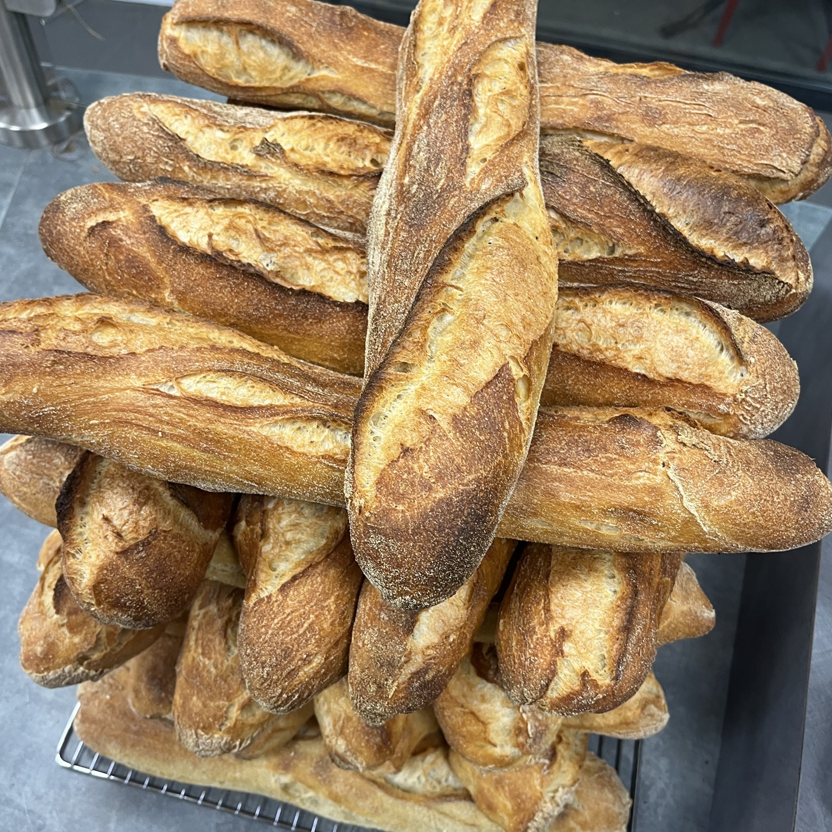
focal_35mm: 31
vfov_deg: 52.5
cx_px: 413
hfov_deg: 52.5
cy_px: 424
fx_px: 843
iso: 80
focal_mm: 5.1
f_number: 1.6
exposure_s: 1/50
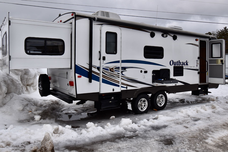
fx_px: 143
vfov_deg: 56.3
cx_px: 114
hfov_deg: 77.3
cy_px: 76
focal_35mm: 22
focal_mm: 15
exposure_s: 1/200
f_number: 13
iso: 100
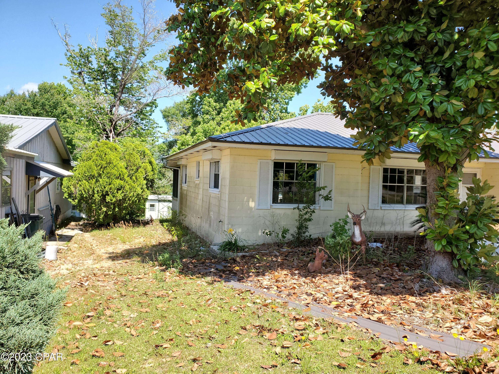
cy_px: 187
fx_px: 375
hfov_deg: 67.3
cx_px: 250
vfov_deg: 53.1
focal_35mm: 26
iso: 50
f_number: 2.4
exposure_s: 1/589
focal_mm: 4.3
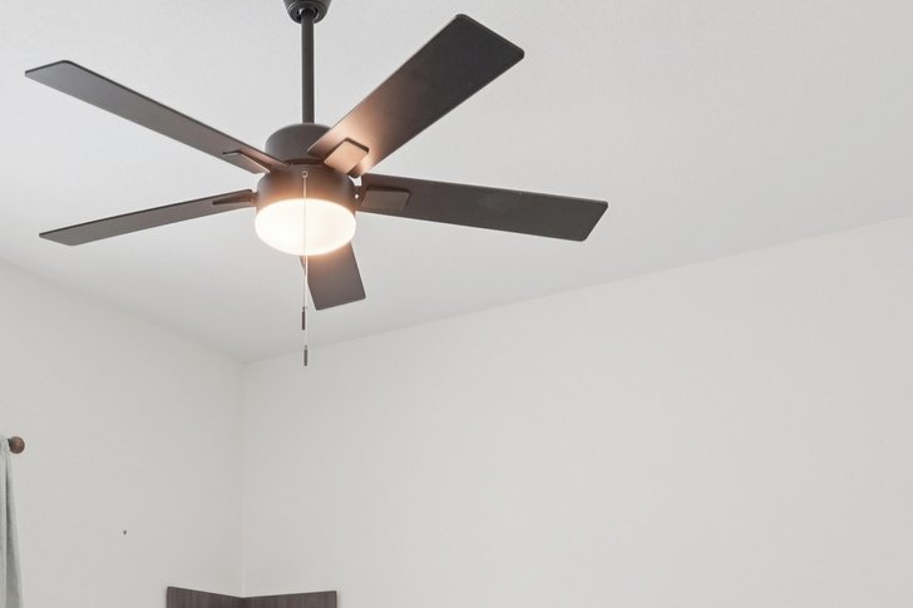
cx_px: 301
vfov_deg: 26.0
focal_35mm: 46
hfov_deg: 41.8
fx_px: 1177
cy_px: 720
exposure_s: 1/30
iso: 400
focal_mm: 16.5
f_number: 8
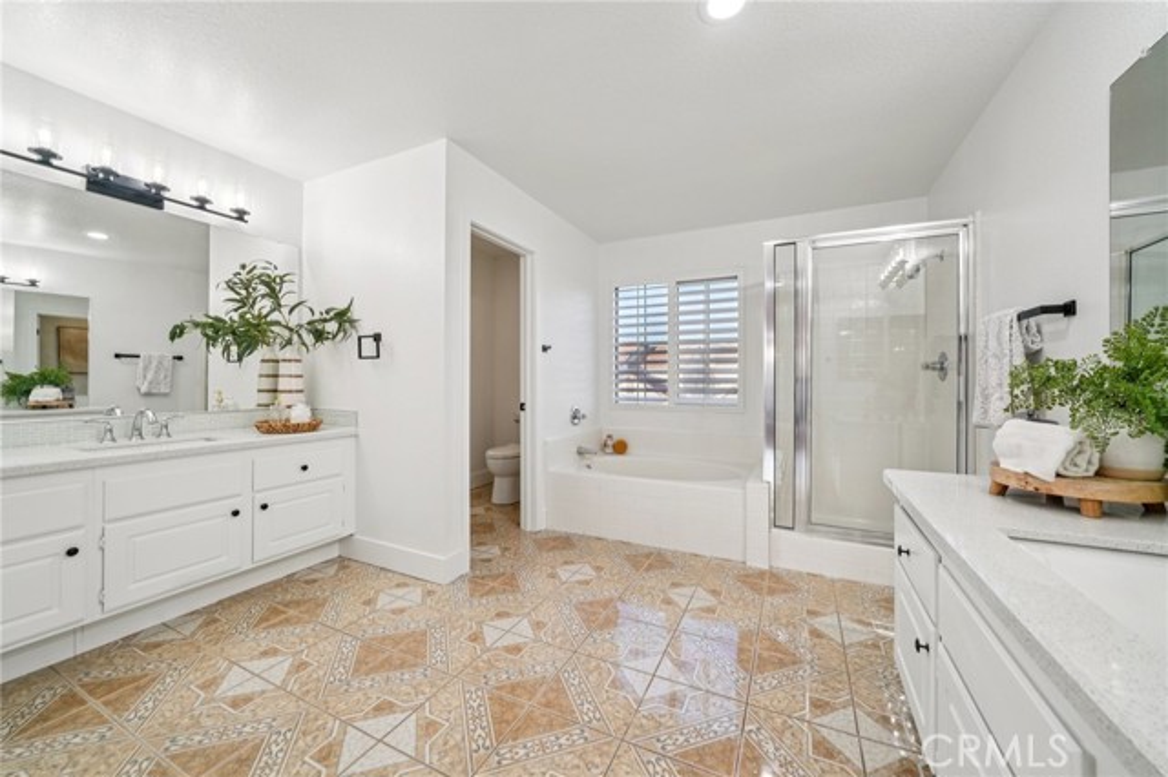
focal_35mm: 13
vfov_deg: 85.4
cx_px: 584
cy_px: 388
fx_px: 422
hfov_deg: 108.4
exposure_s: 1/30
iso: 250
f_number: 8
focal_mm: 13
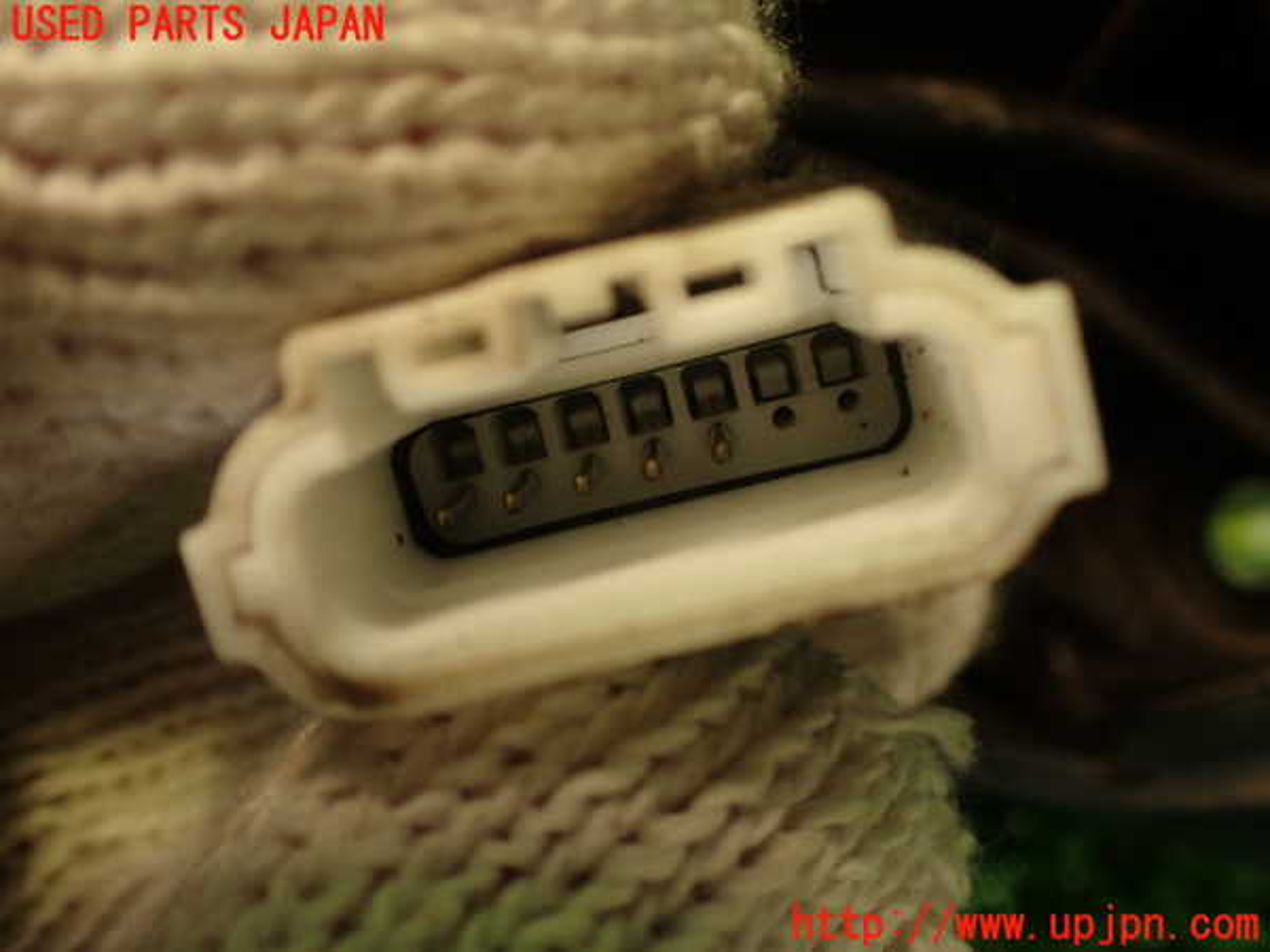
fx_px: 1174
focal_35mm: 32
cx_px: 635
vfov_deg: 44.2
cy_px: 476
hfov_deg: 56.8
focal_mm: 5.79
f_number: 2.4
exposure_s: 1/40
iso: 200
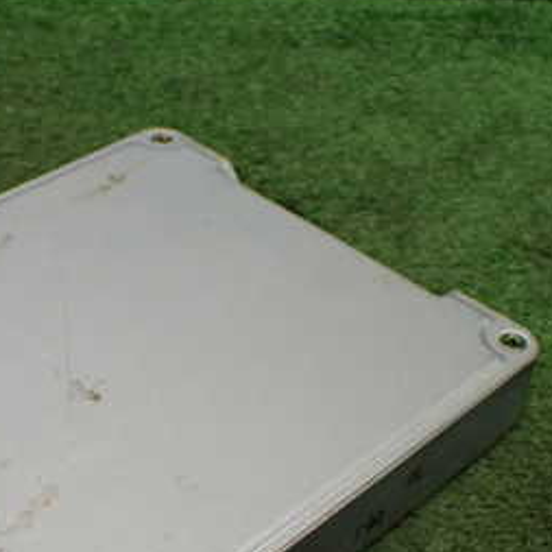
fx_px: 1137
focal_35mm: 63
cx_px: 137
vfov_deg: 27.0
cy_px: 408
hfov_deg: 26.9
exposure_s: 1/125
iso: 250
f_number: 2.3
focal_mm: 5.4
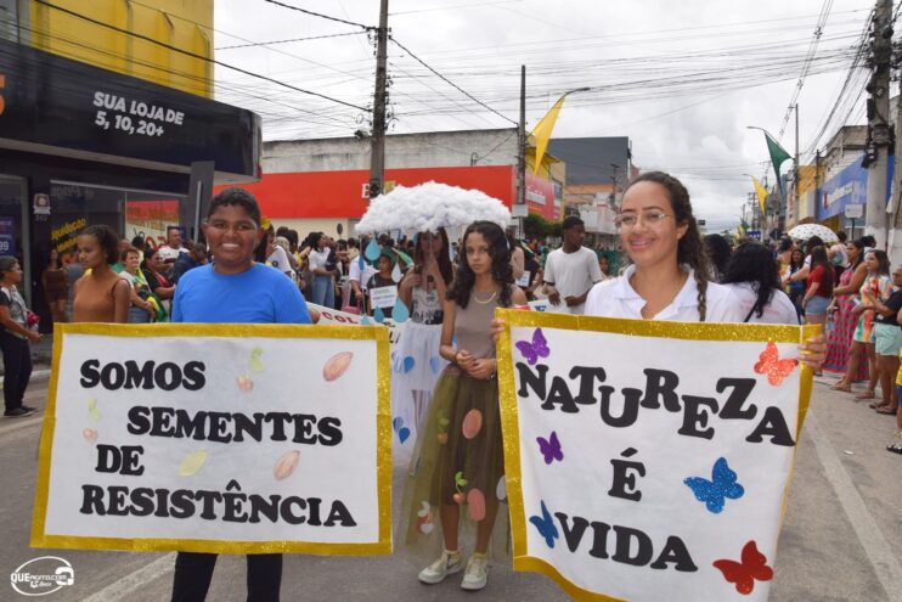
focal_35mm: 27
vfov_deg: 47.9
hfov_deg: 67.4
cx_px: 451
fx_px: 677
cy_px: 301
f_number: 10
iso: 100
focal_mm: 18
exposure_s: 1/200
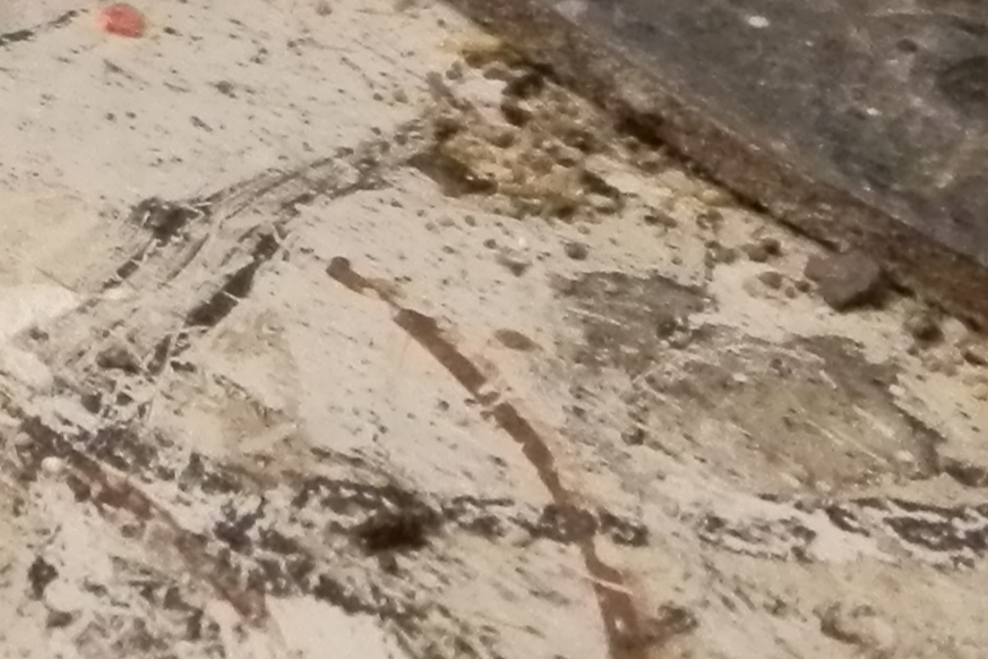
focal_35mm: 143
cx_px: -931
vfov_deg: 9.3
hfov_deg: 12.7
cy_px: -405
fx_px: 3924
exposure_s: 1/200
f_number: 3.1
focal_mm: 5
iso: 400
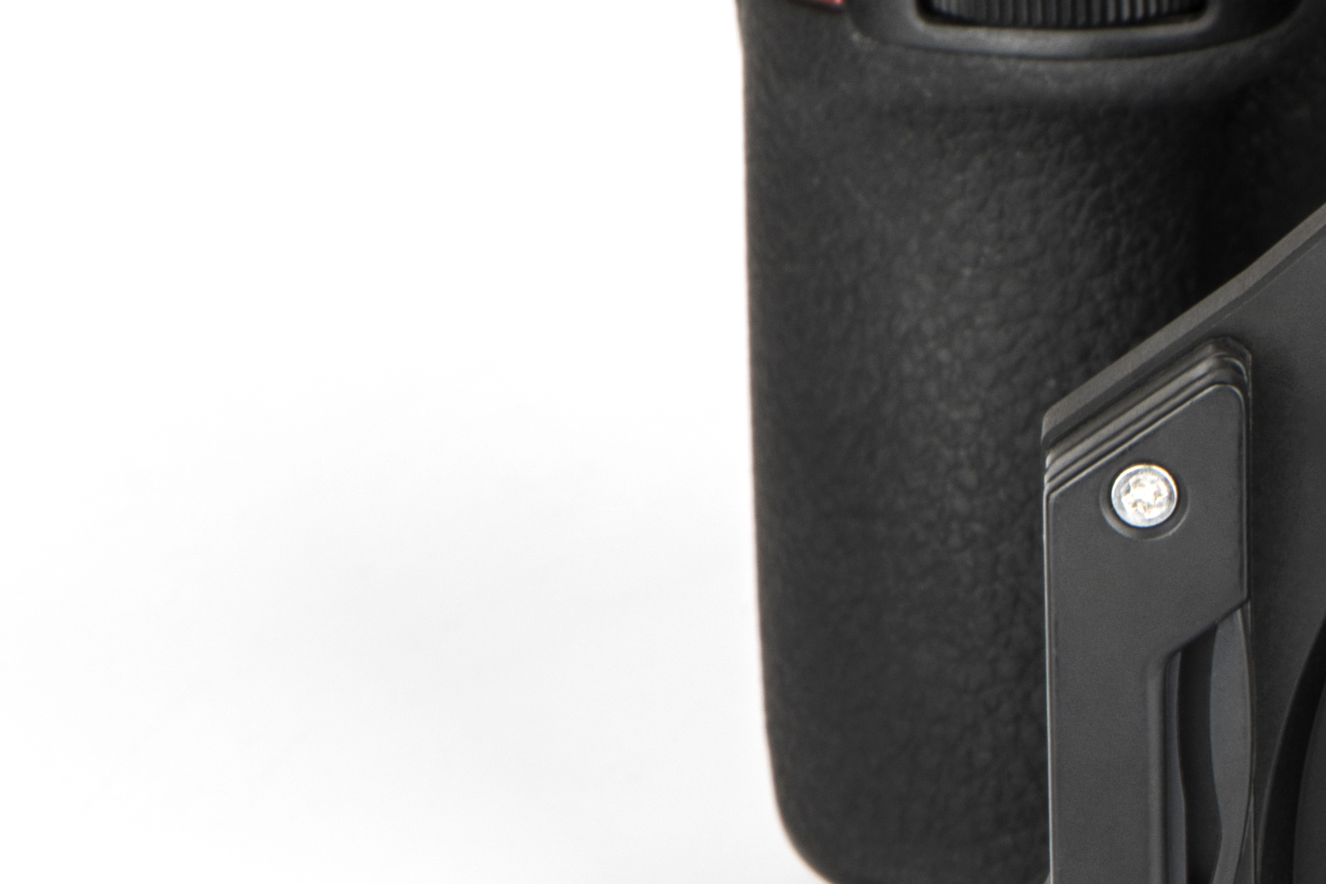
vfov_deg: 3.5
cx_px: 2027
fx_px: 14587
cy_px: 445
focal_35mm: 396
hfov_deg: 5.2
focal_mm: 105
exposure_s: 1/160
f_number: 25
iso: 100
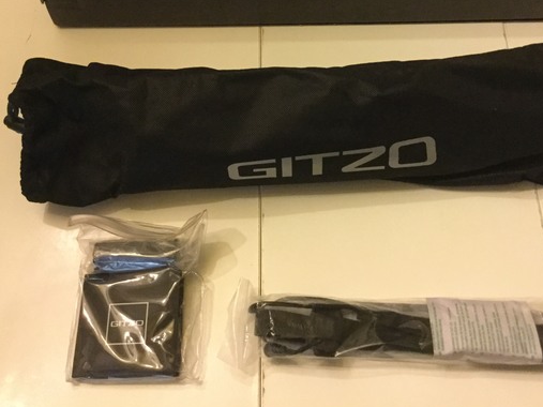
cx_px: 300
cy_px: 129
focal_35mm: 44
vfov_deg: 32.5
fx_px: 690
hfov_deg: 42.9
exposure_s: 1/15
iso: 400
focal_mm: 3.3
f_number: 2.4
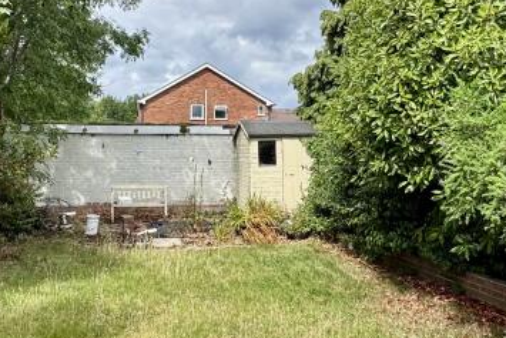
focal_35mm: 42
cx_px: 217
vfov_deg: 31.8
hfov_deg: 46.2
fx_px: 591
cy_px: 130
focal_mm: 2.22
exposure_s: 1/1063
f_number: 2.2
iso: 50
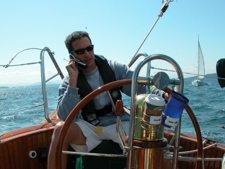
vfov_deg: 33.6
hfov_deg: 43.8
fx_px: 280
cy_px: 92
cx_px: 117
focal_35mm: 43
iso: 100
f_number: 8
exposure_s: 1/278
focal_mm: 8.9
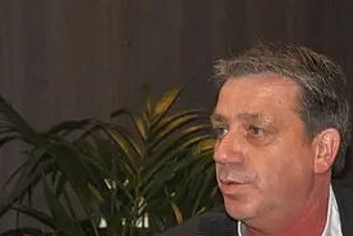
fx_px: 1501
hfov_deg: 13.3
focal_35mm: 153
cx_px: 334
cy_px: 207
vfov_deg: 9.0
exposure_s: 1/60
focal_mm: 40
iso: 1000
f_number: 4.5
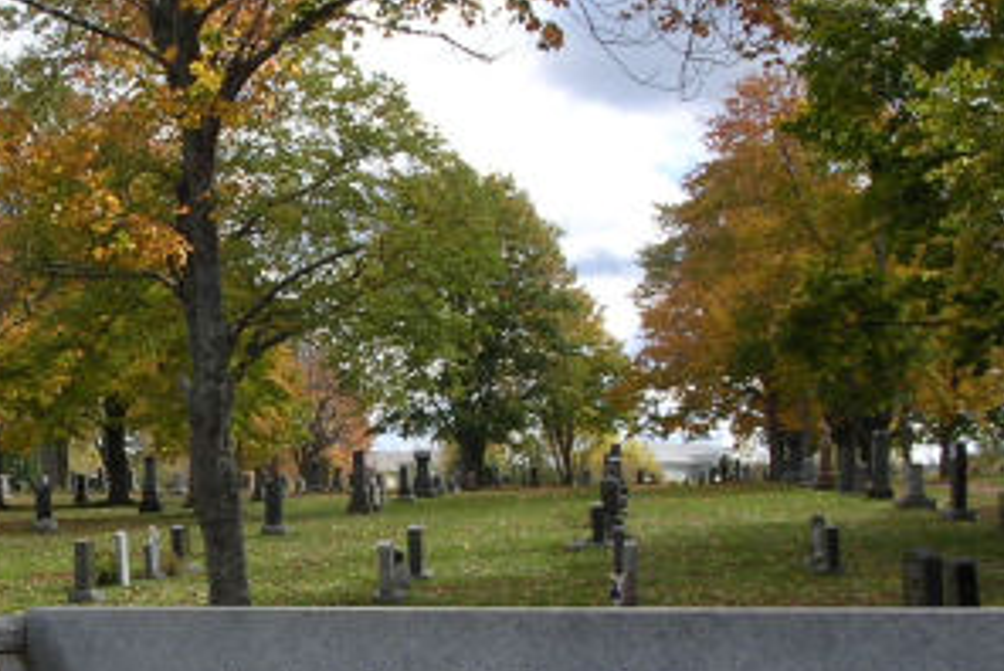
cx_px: 261
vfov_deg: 17.1
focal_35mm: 80
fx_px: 2233
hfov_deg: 25.1
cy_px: 447
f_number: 5.6
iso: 100
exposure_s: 1/192
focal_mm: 5.8
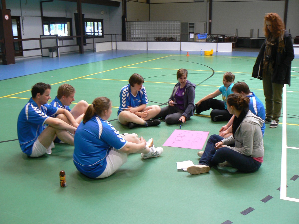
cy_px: 112
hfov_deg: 51.4
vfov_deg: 39.7
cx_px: 150
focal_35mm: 36
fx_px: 311
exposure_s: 1/30
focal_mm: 6
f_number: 2.8
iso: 160
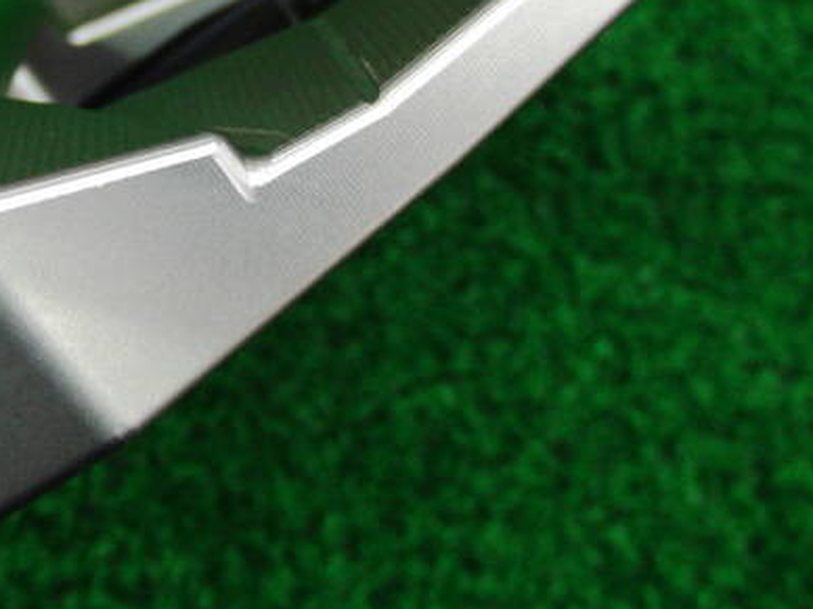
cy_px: 126
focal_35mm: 61
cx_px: 262
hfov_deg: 31.4
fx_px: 1433
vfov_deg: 23.7
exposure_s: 1/50
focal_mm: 6.42
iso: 400
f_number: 3.6
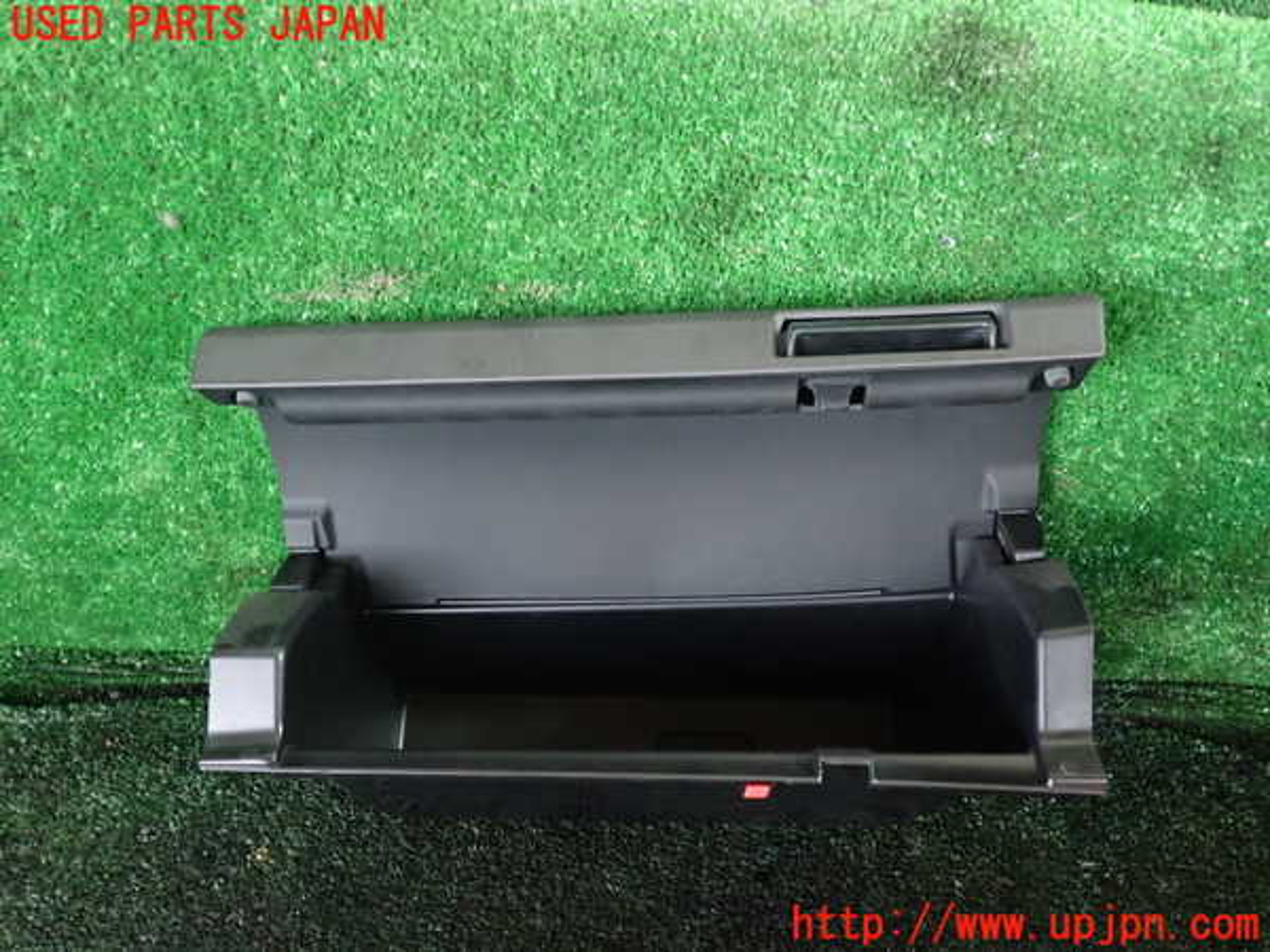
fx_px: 1101
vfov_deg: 46.8
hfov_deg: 60.0
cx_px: 635
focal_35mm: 30
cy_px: 476
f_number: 2.3
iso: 800
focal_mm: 5.4
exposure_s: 1/25
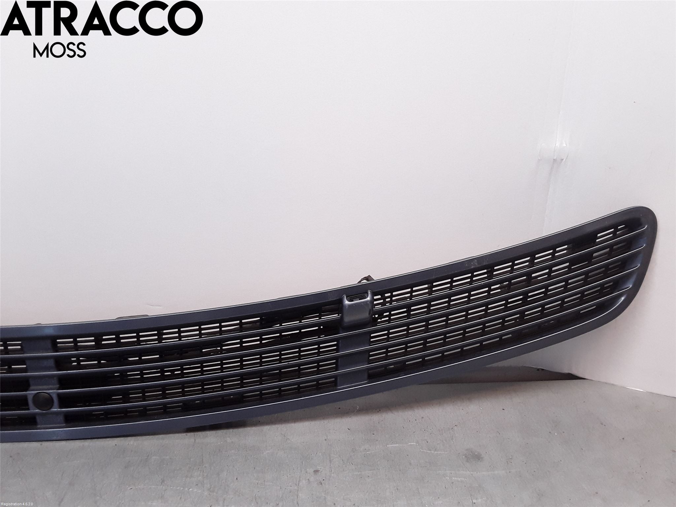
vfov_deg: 49.7
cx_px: 338
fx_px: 547
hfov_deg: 63.4
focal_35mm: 28
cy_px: 254
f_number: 1.9
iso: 100
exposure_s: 1/120
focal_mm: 2.91
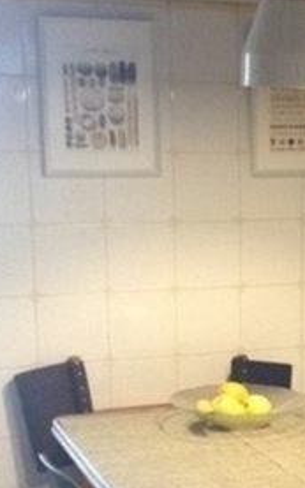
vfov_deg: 21.3
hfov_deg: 13.1
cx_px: 381
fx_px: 1291
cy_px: 349
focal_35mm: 97
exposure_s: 1/24
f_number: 2.4
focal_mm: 3.3
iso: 200
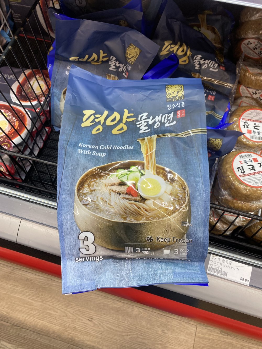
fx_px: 262
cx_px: 131
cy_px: 174
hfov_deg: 53.1
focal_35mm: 26
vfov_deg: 67.3
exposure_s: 1/120
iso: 64
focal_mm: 4.25
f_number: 1.8
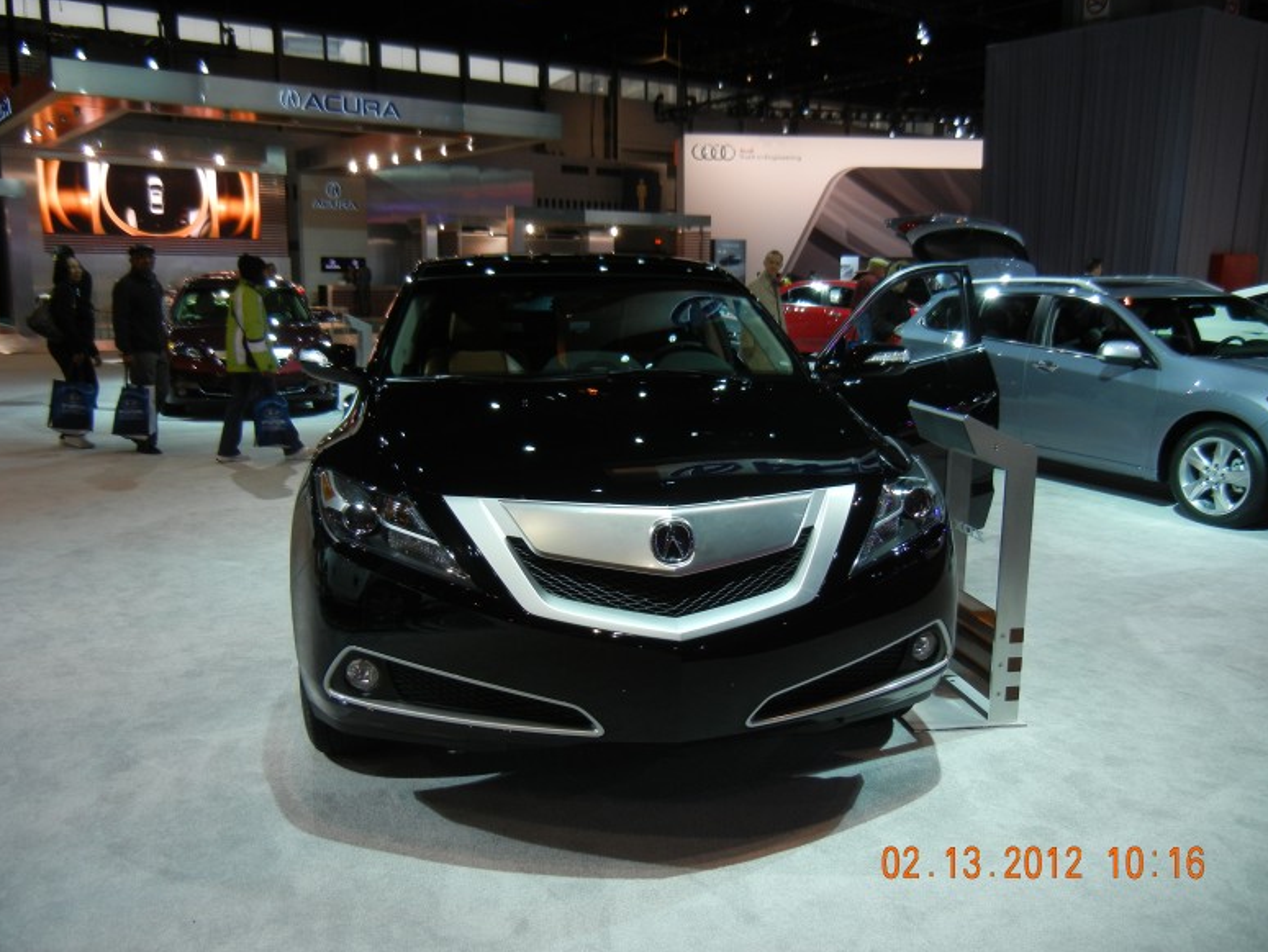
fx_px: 1136
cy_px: 474
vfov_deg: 45.5
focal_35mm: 31
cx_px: 629
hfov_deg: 58.3
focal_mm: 5.4
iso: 160
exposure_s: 1/78.7
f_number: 3.5
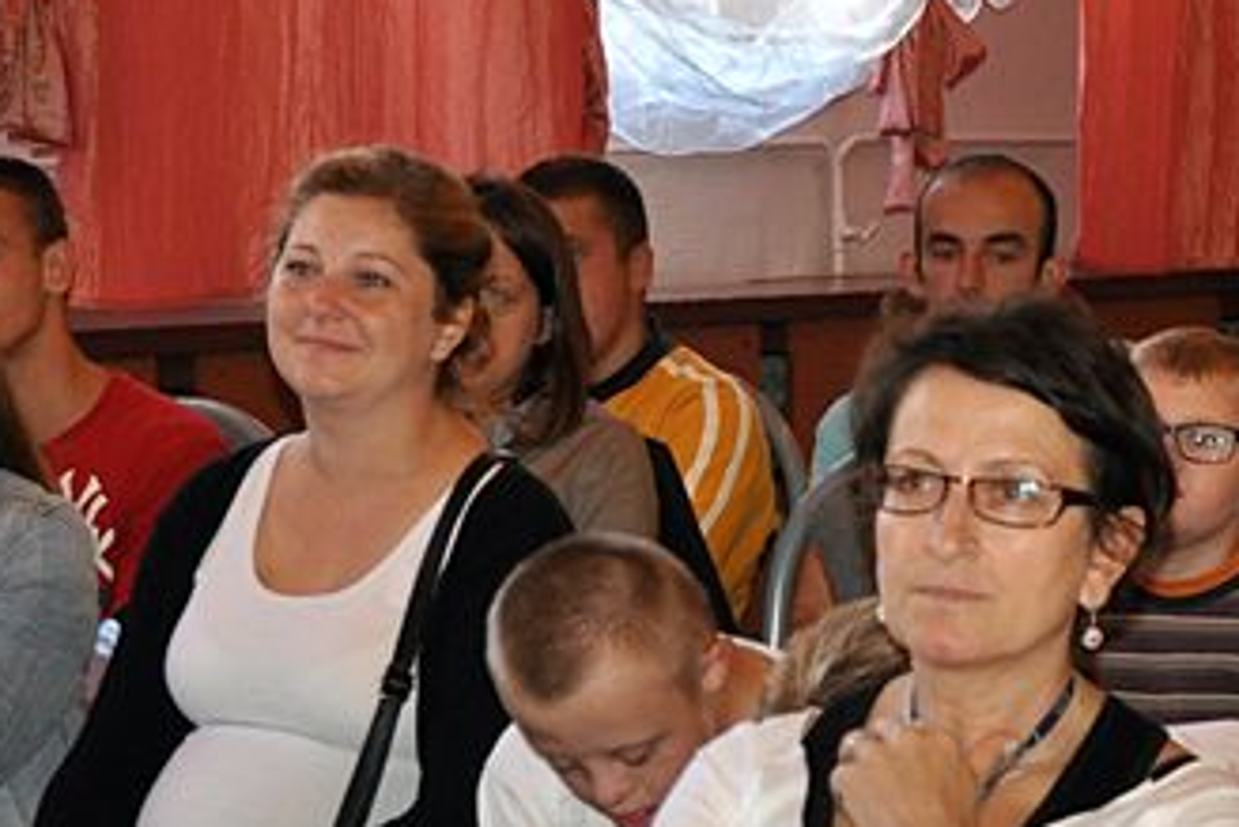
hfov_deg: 12.6
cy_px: 780
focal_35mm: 163
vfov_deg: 8.4
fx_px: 5612
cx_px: 676
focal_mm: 42
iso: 800
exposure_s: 1/60
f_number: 4.8
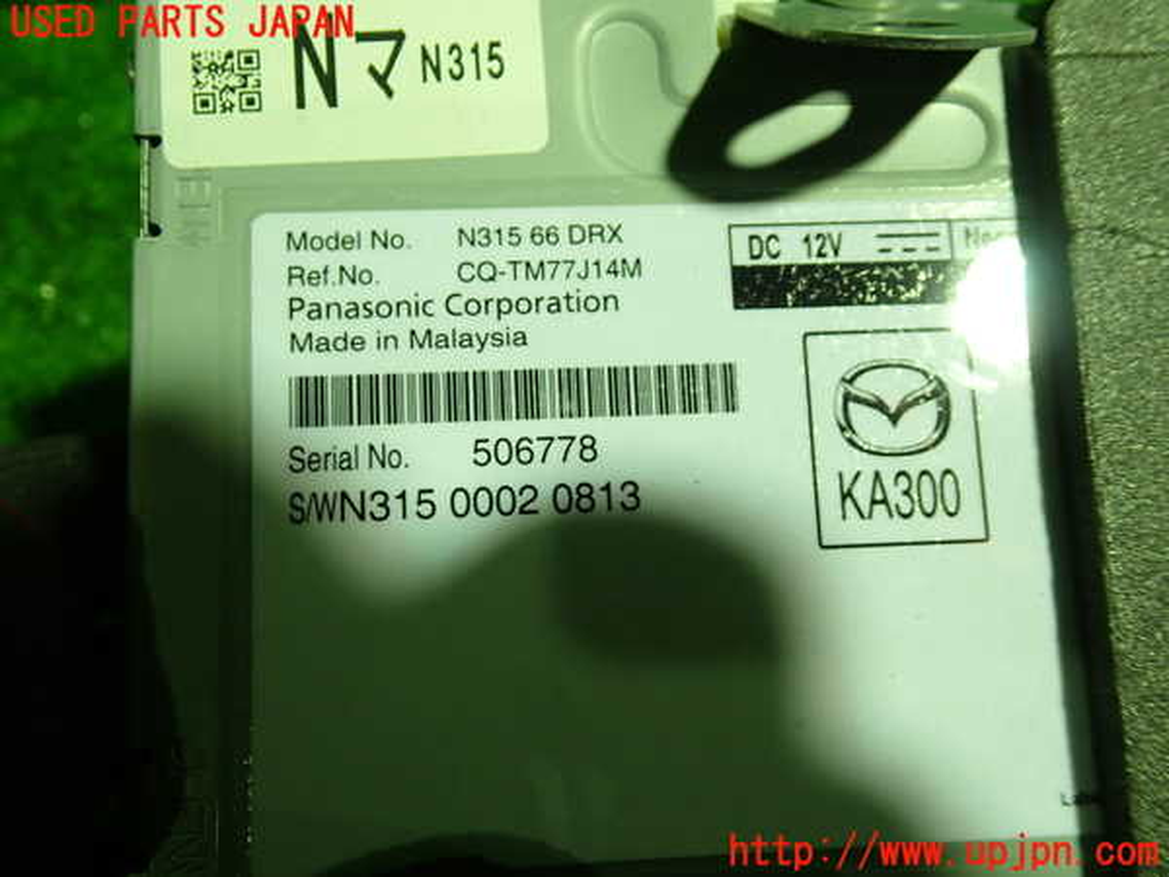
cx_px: 584
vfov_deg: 46.8
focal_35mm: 30
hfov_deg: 60.0
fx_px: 1013
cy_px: 438
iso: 200
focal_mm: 5.4
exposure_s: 1/30
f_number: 2.3
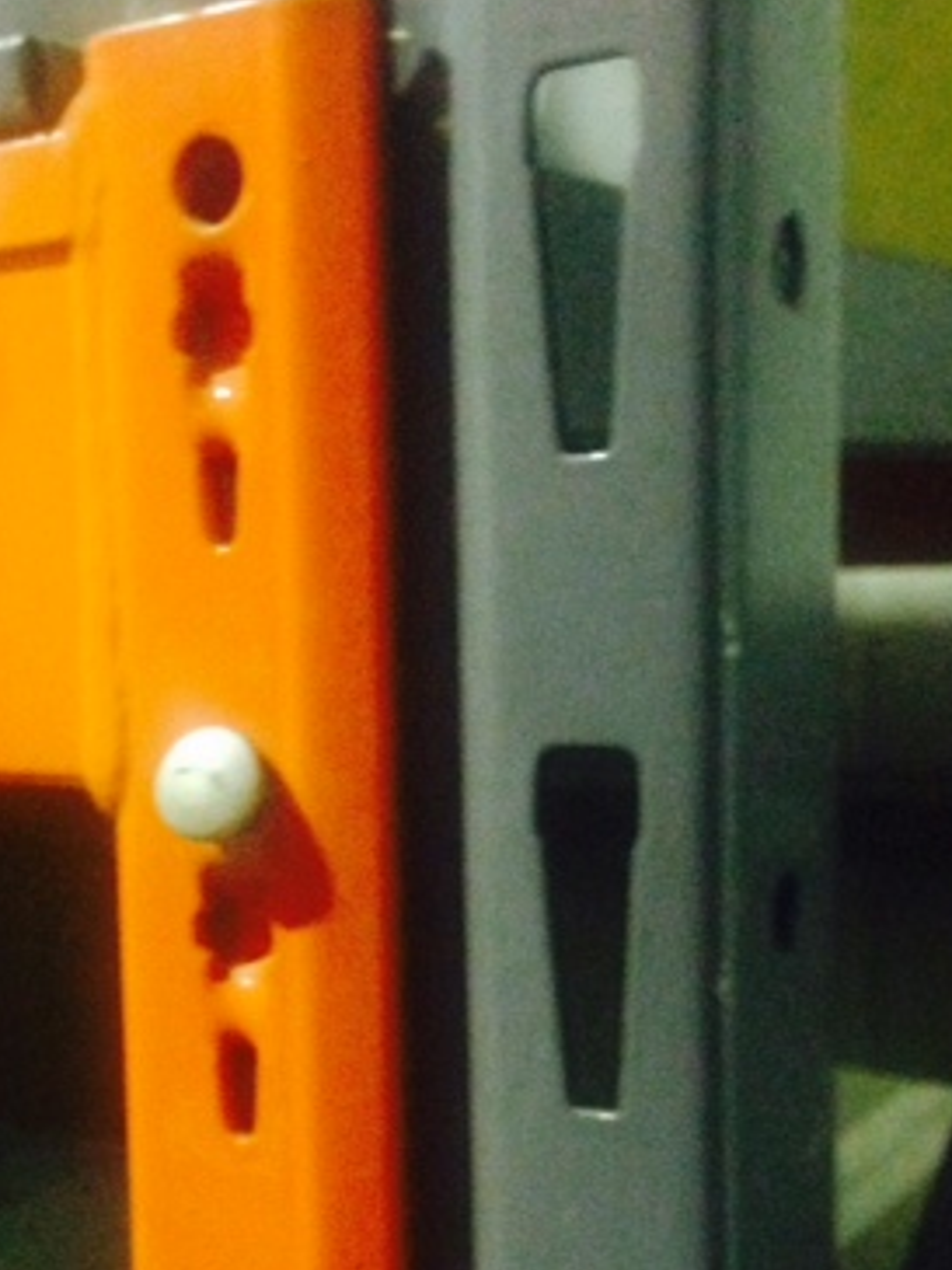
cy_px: 782
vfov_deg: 33.1
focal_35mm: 58
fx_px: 2127
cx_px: 202
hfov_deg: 24.9
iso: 800
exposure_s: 1/15
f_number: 2.4
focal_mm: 4.12
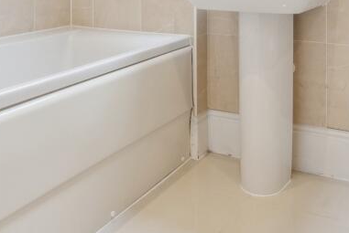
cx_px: 221
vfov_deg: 28.1
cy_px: -32
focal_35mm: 43
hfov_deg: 45.0
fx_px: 417
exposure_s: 1/6
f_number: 10
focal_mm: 16
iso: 640
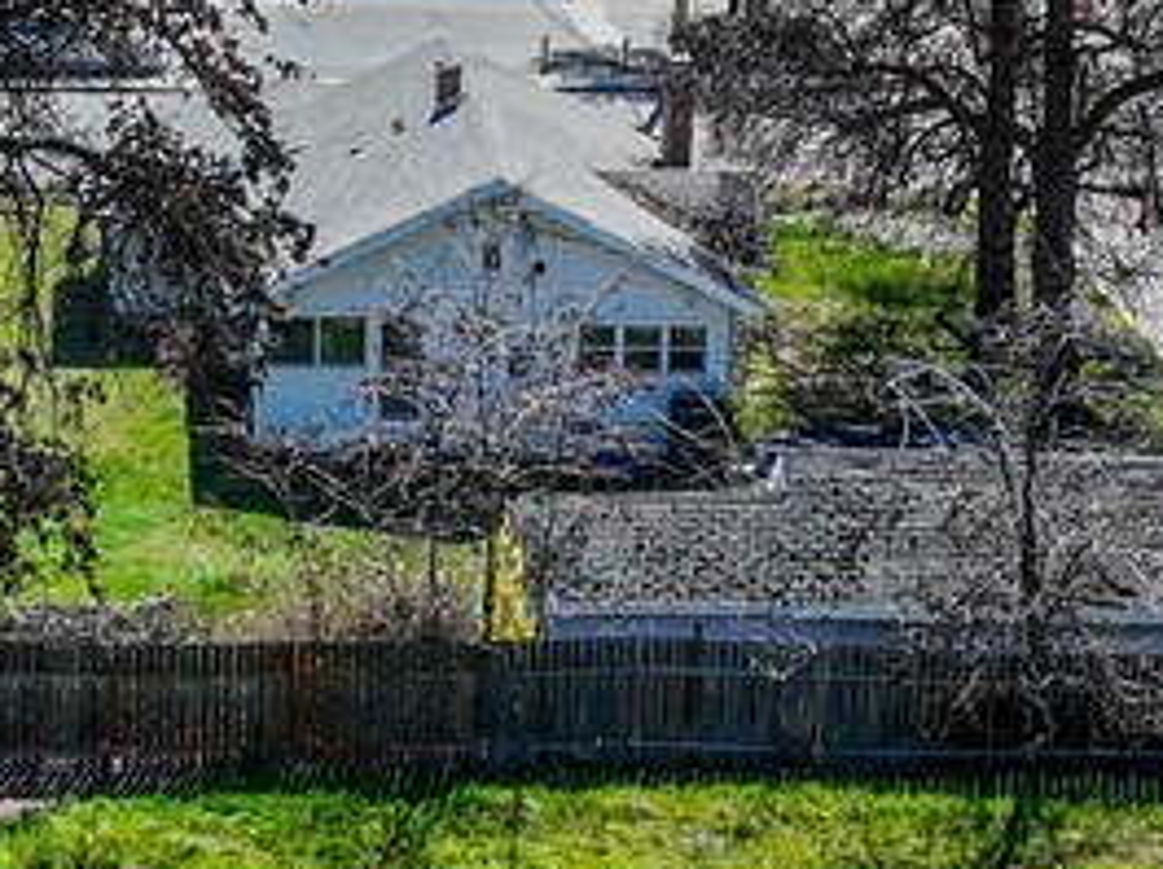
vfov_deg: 10.2
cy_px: 650
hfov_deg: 13.5
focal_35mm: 145
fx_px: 4865
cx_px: 176
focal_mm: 12.29
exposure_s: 1/2000
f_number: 2.8
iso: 200
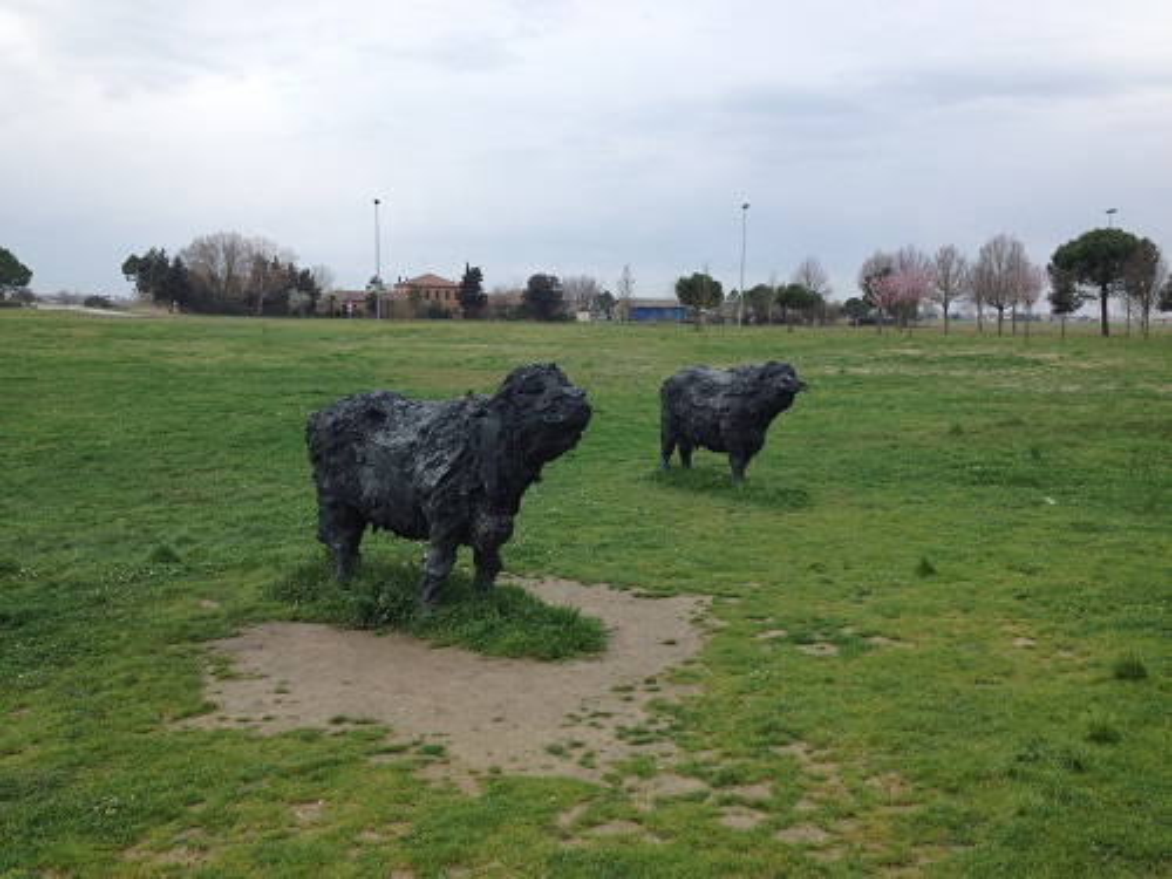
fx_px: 1185
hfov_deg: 52.6
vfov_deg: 40.7
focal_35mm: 35
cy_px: 440
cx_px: 586
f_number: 2.4
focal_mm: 4.28
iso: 50
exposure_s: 1/502
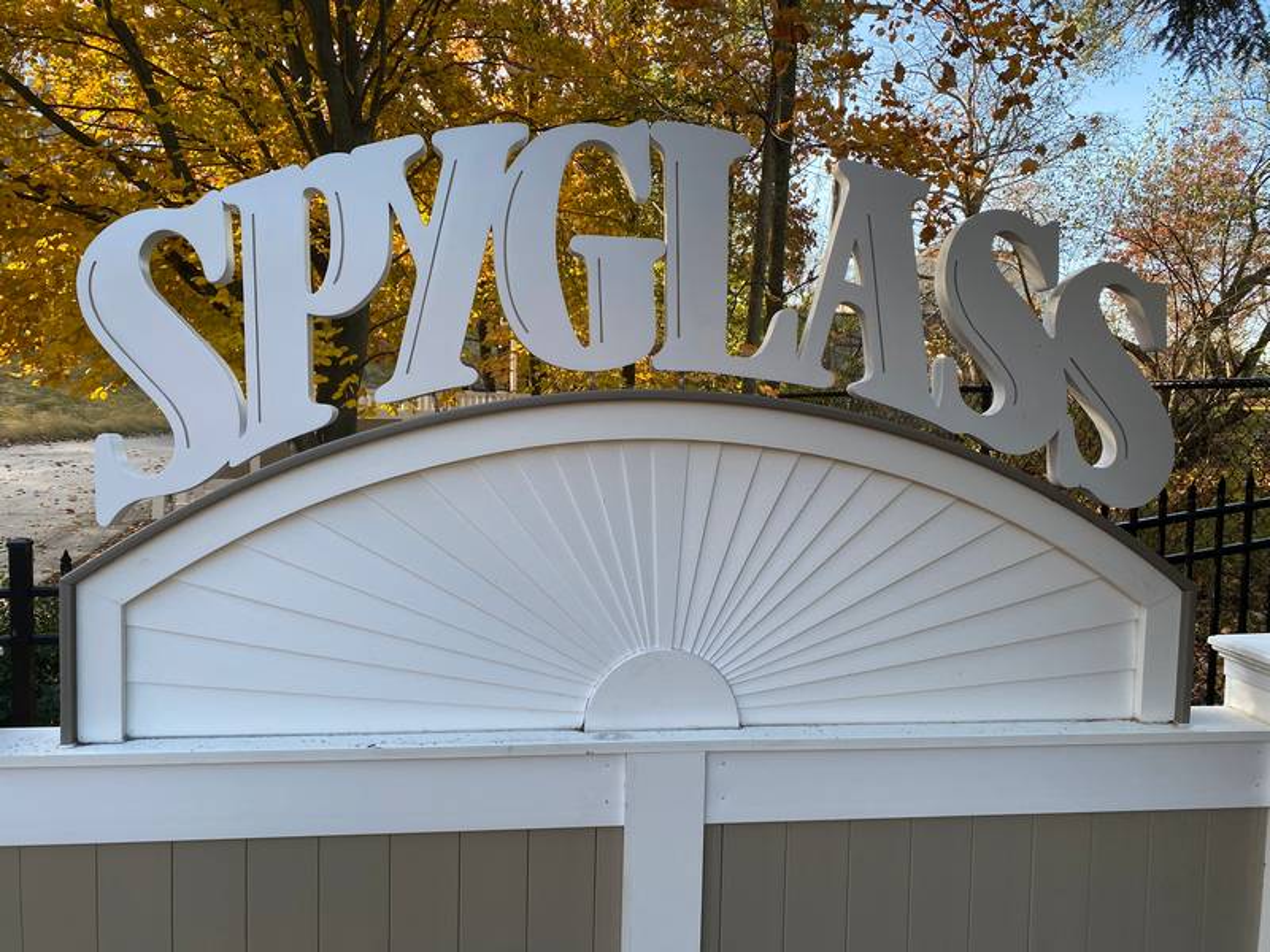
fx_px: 954
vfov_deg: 53.1
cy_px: 476
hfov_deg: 67.3
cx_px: 635
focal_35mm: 26
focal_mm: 4.25
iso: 32
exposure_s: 1/296
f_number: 1.8
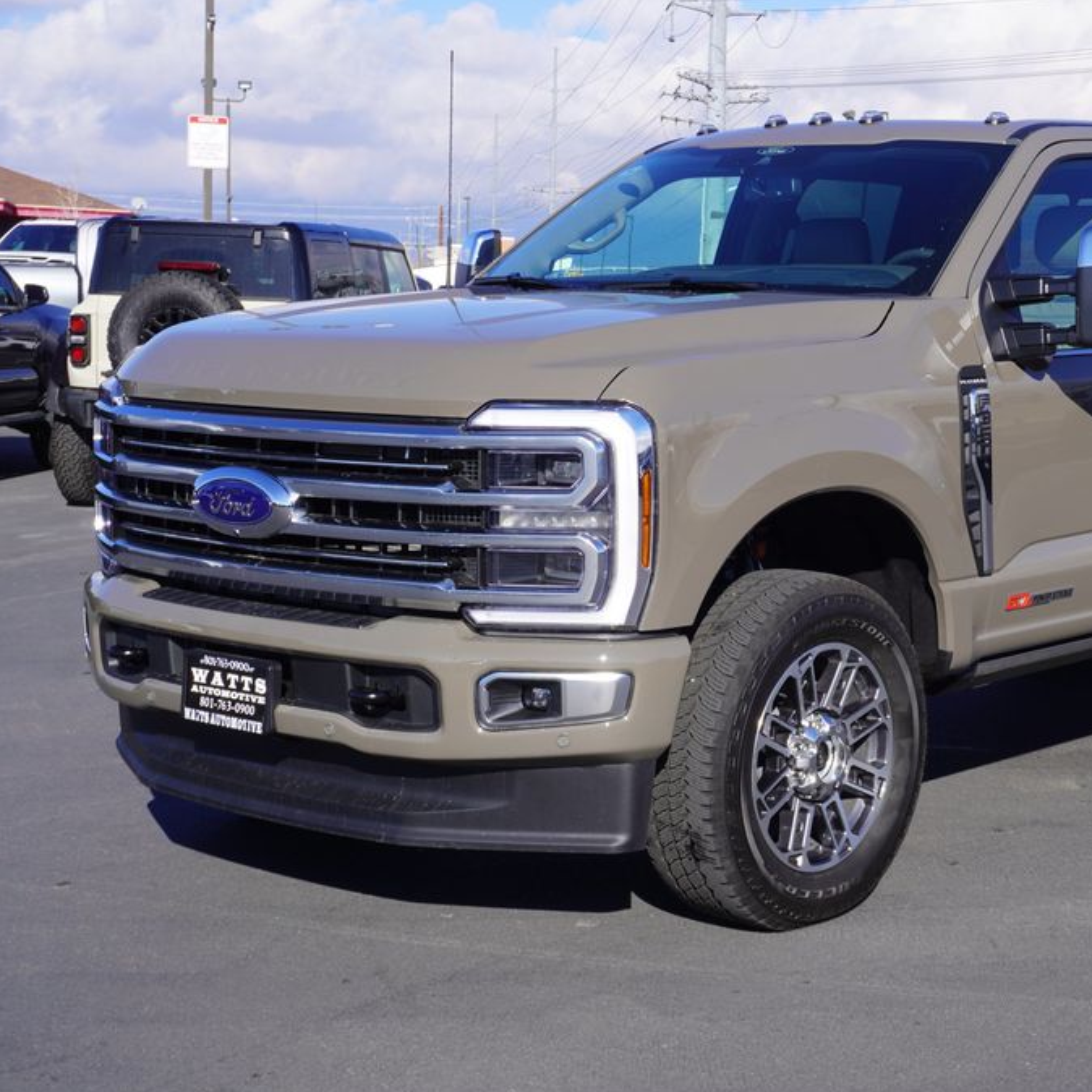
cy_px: 551
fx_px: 2213
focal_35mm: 62
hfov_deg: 27.4
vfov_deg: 27.7
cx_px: 817
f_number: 11
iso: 100
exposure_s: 1/125
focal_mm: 32
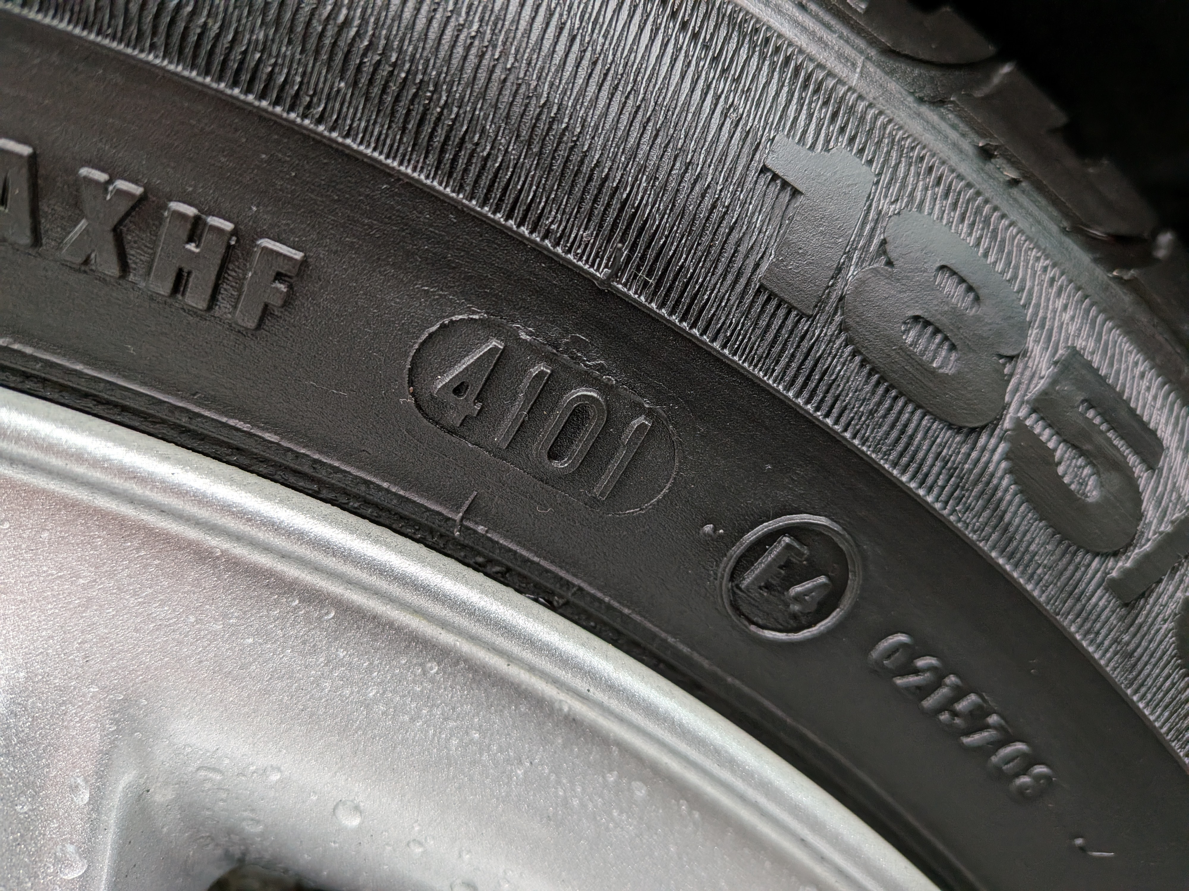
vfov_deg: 56.8
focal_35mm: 24
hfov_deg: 71.6
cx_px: 594
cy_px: 446
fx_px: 824
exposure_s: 1/101
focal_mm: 4.53
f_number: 1.7
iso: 29
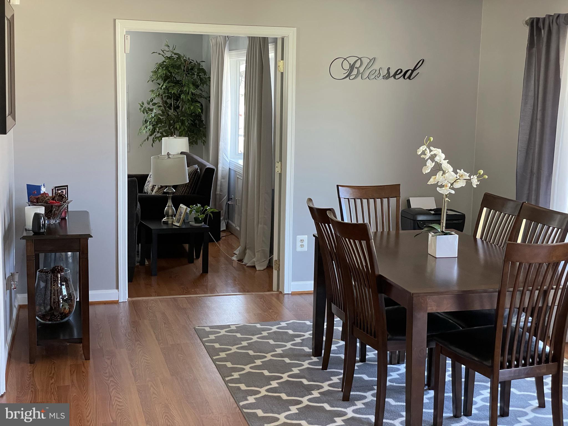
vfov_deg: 28.0
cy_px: 213
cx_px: 284
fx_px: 853
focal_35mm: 52
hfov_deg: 36.8
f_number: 2
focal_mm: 6
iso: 200
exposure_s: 1/72
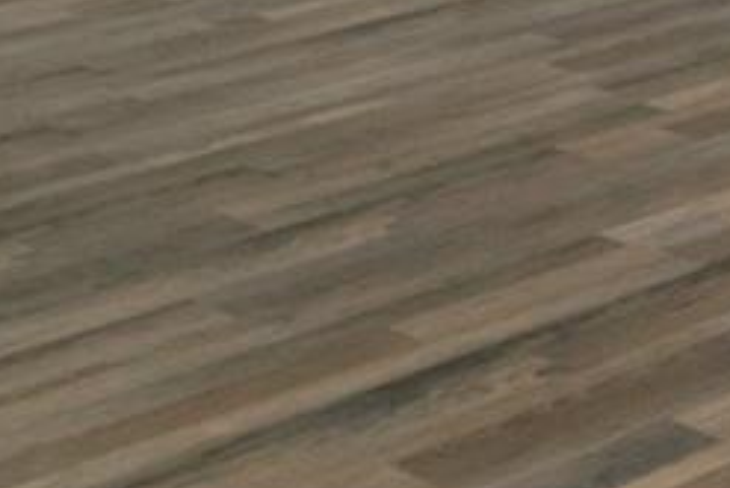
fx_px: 1968
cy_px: -589
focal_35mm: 97
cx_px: 2234
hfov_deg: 11.2
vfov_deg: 12.0
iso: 250
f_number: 9
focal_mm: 10
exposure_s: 1/15
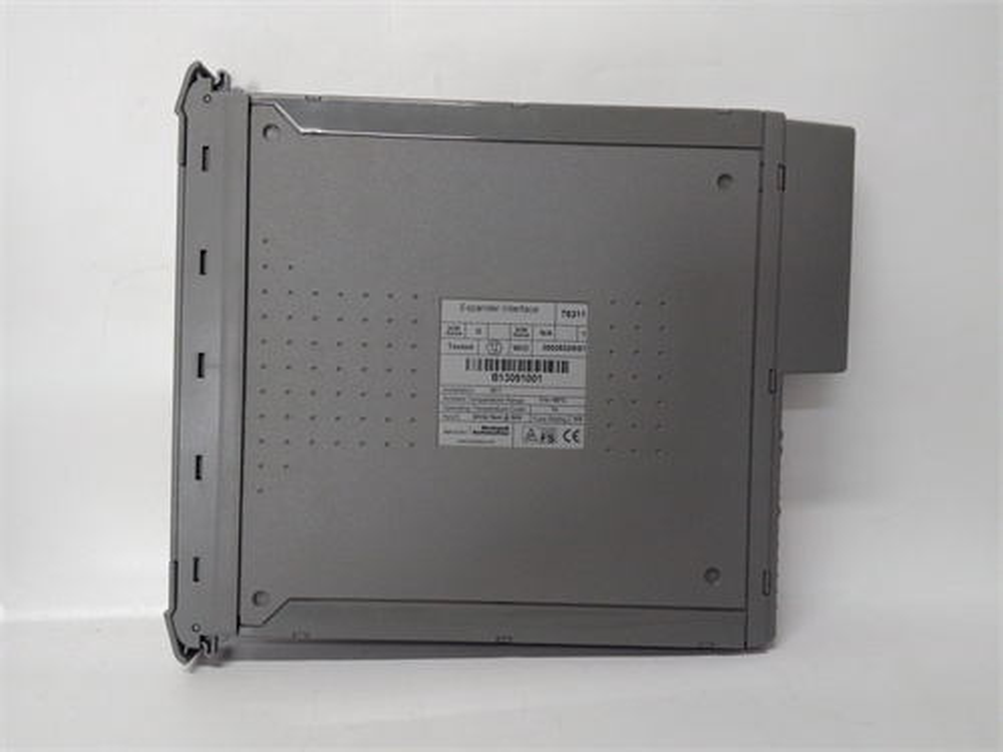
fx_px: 782
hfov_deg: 65.3
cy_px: 376
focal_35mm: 27
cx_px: 502
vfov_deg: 51.4
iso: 188
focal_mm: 3.79
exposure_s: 1/33
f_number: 2
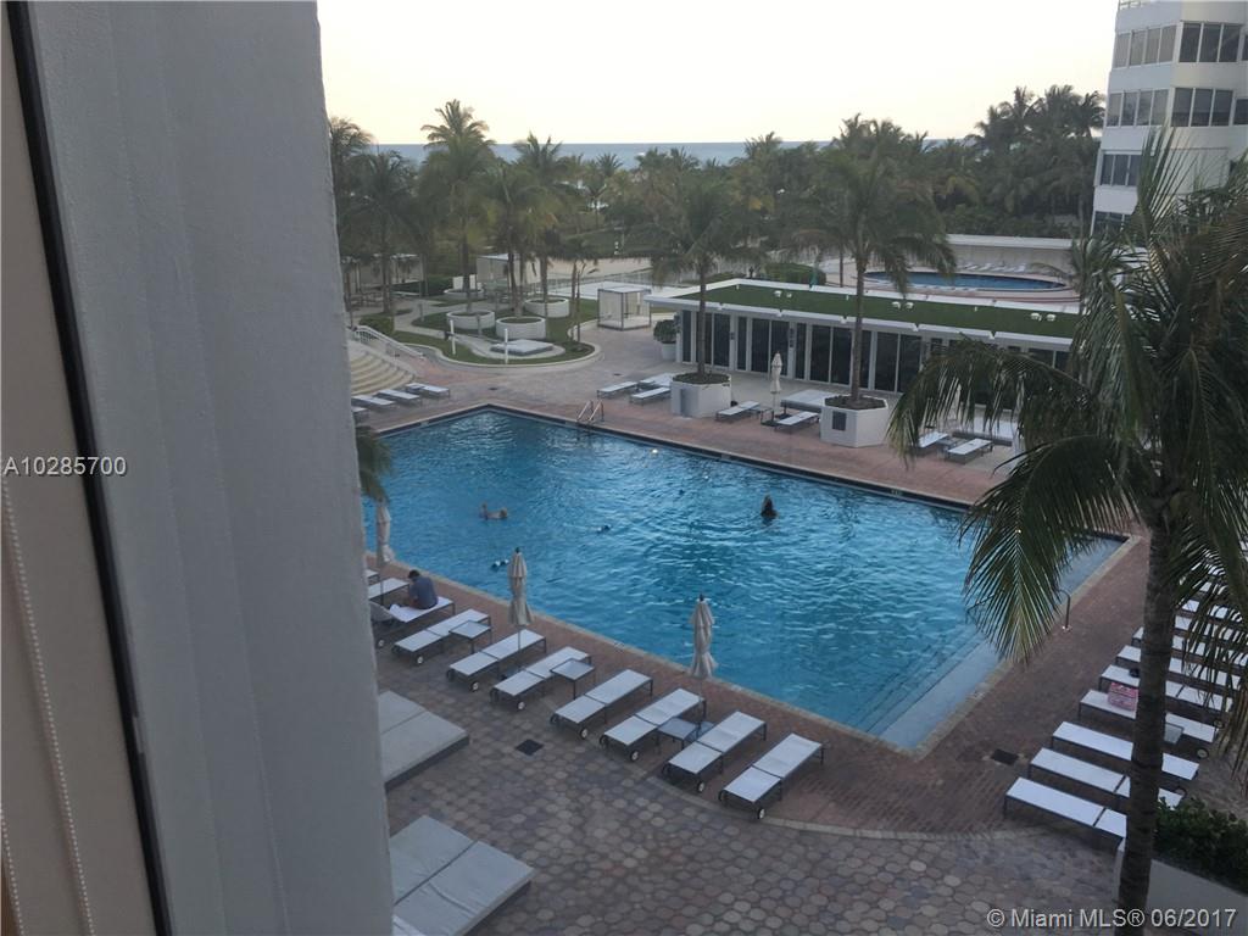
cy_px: 468
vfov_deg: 48.2
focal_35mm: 29
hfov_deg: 61.7
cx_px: 624
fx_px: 1046
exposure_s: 1/60
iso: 25
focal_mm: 4.15
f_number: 2.2
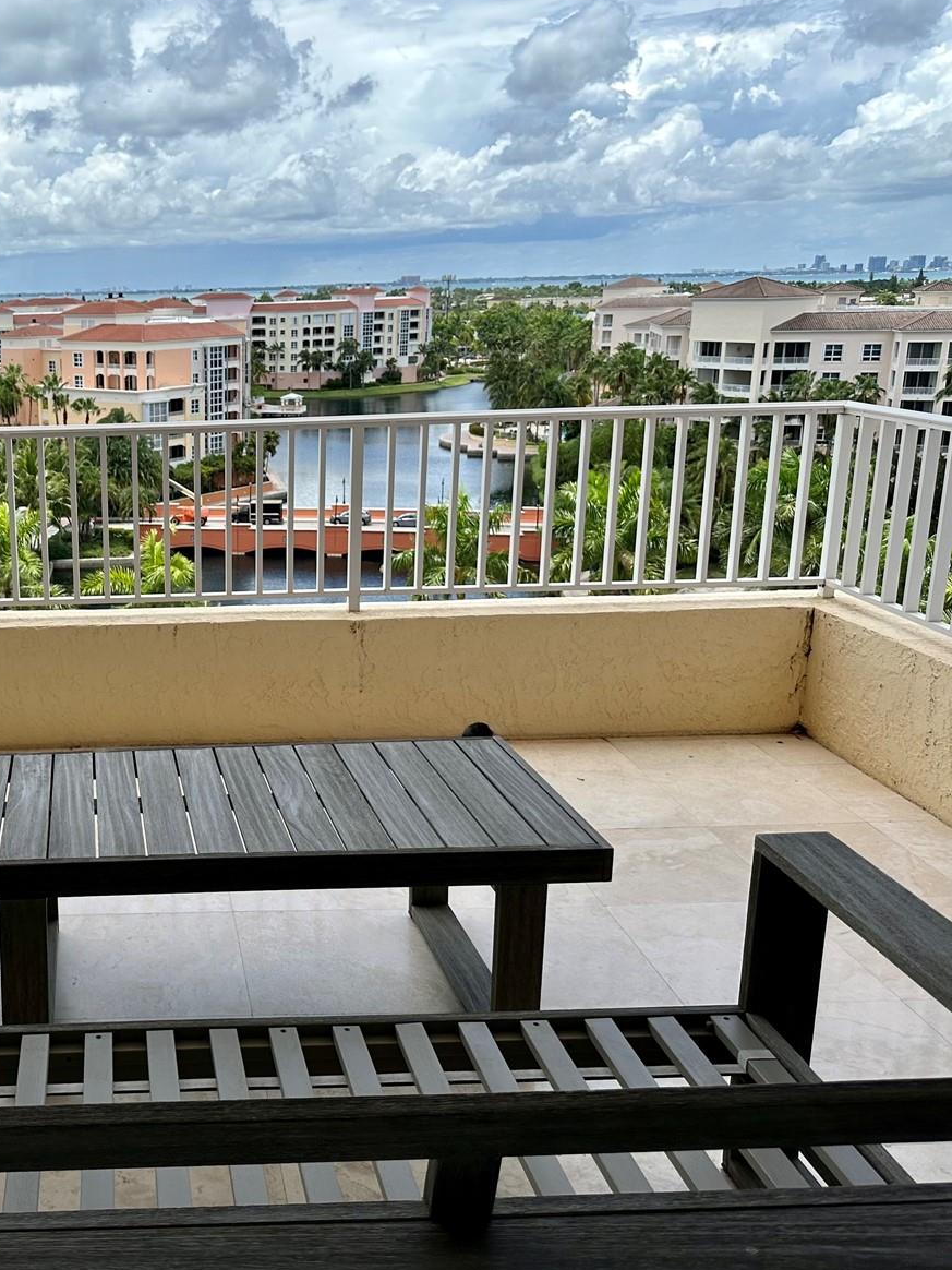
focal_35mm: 33
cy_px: 621
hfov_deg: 40.2
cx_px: 123
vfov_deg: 55.3
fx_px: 1210
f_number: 1.78
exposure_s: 1/4016
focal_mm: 6.86
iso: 80
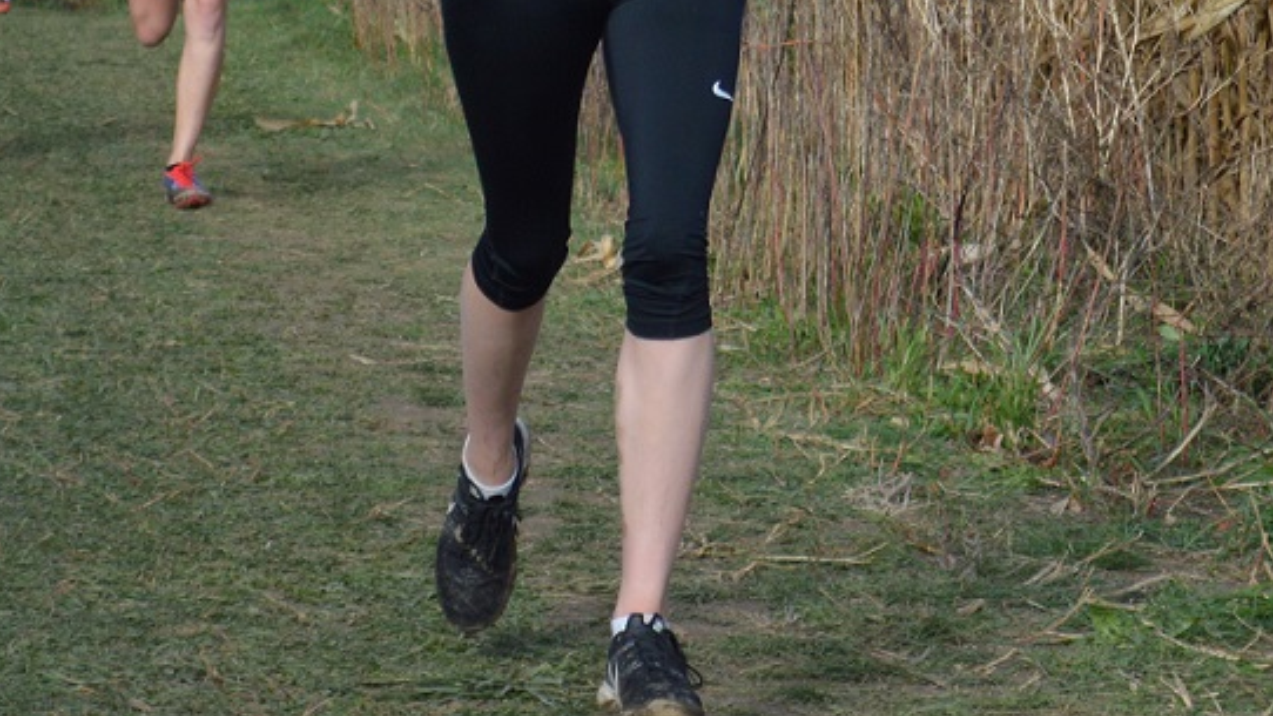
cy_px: -5
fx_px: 5061
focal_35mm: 150
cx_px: 358
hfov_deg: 14.3
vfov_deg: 8.1
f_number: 5.6
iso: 400
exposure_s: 1/1000
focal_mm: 55
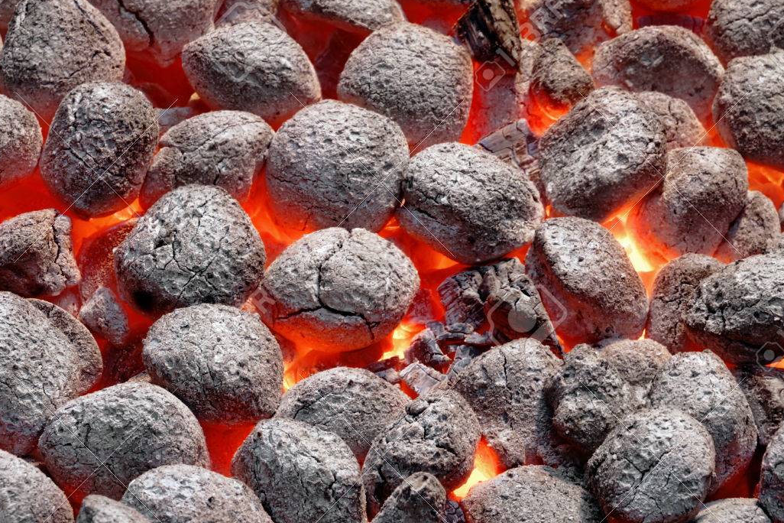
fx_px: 3310
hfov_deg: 13.5
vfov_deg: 9.0
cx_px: 381
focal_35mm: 152
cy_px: 291
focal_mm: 80
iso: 100
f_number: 11
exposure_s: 1/5
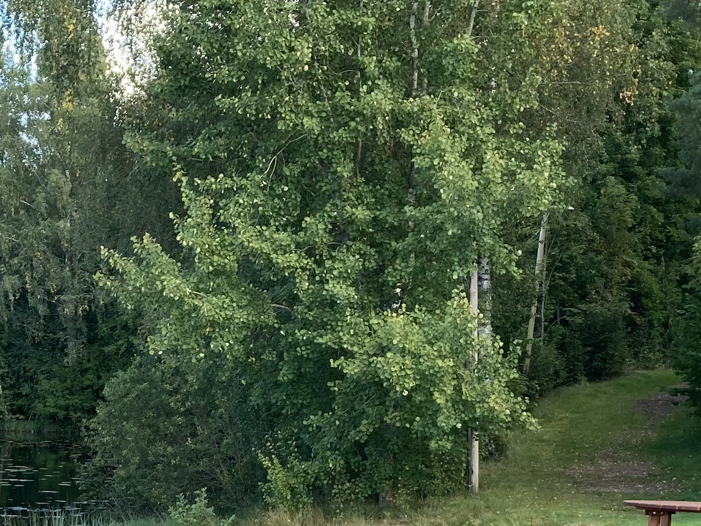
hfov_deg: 24.8
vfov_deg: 17.9
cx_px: 211
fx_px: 1580
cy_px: 638
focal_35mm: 78
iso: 20
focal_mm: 3.99
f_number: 1.8
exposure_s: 1/147
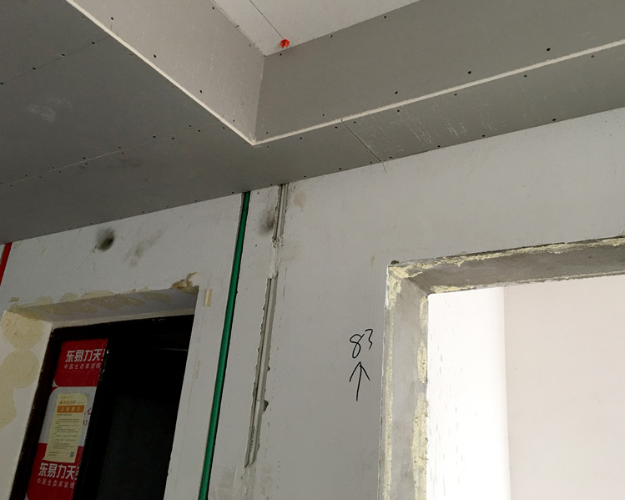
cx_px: 327
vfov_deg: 47.1
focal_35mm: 31
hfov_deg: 57.2
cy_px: 253
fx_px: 573
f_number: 2.2
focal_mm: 4.15
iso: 50
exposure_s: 1/33
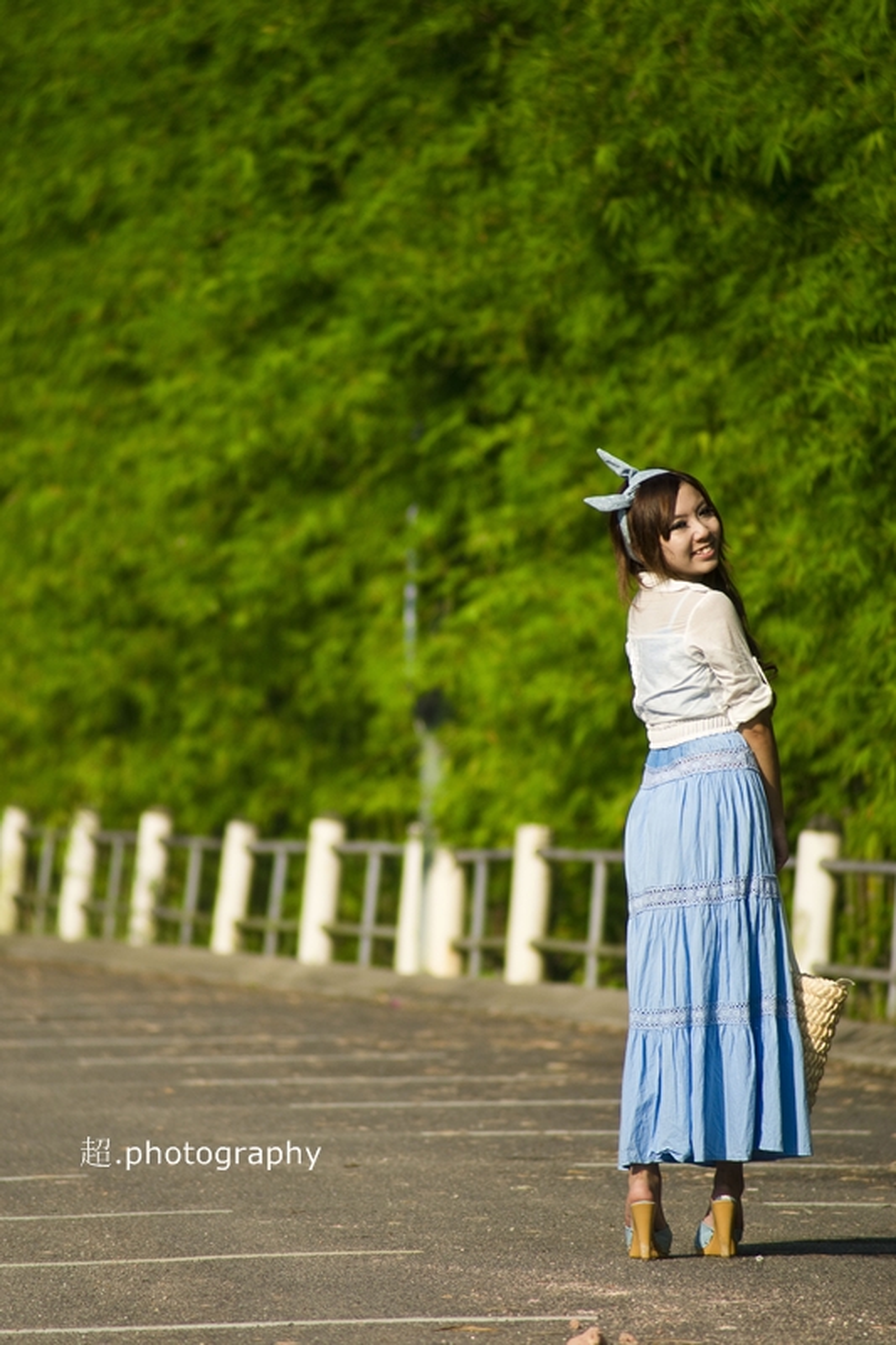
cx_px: 448
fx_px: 11204
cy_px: 672
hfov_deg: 4.6
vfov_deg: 6.9
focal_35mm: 300
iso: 200
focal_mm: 300
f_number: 5.6
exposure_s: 1/1000
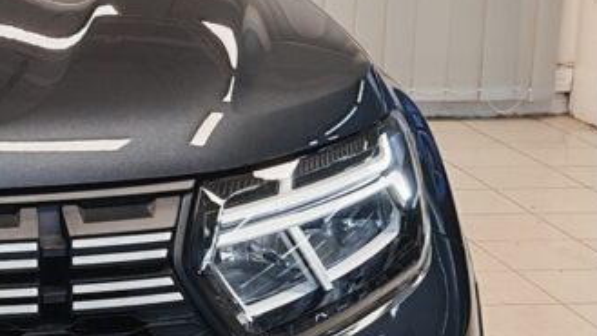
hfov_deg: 17.6
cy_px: 163
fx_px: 1773
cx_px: -236
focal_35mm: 112
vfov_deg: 10.8
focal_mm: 5.4
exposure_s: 1/50
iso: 50
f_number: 1.6
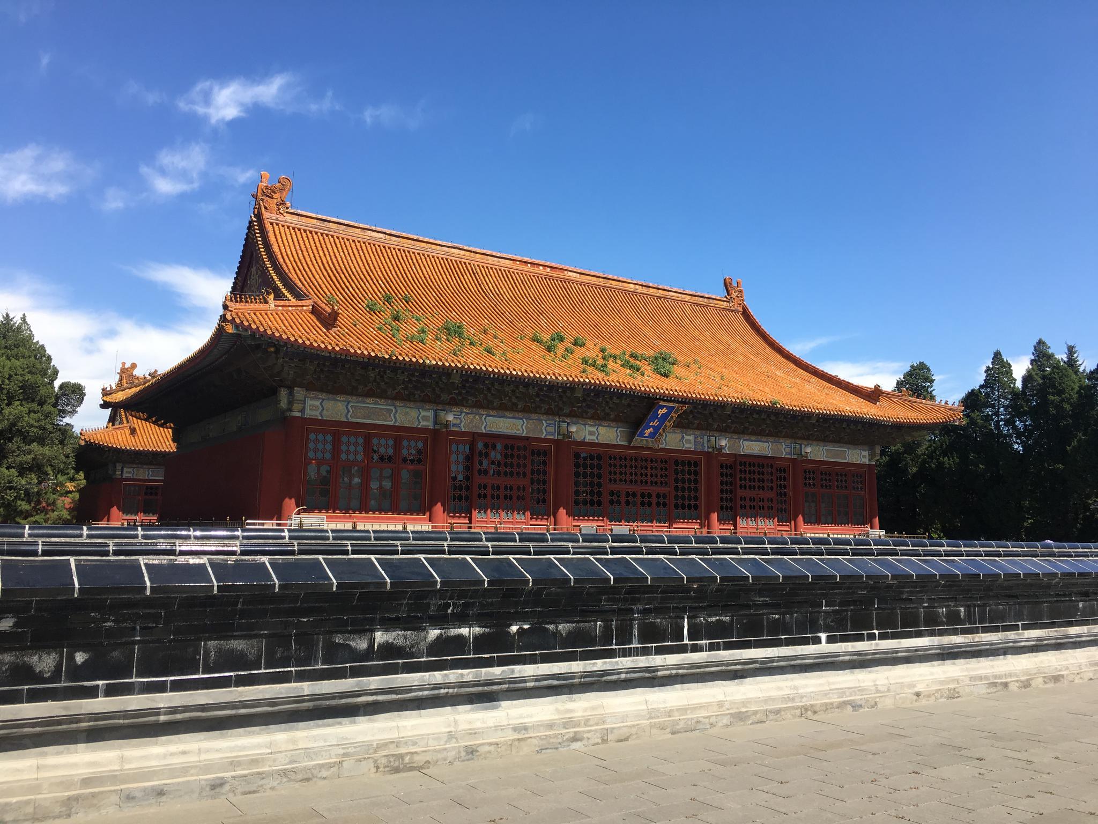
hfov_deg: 61.7
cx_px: 549
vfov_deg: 48.2
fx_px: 920
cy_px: 412
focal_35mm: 29
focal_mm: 4.15
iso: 25
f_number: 2.2
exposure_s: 1/1026
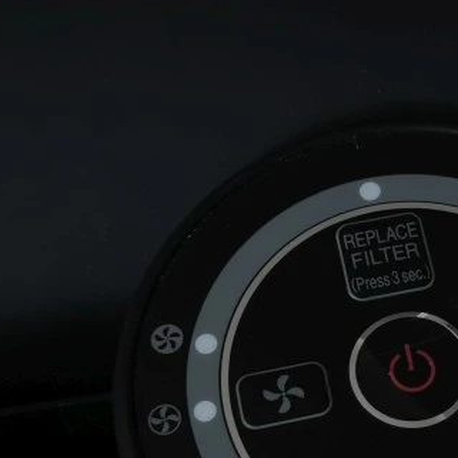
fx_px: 1317
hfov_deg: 19.4
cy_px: 361
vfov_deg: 19.5
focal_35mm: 88
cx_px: 412
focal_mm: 5.56
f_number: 1.6
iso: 160
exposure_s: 1/60
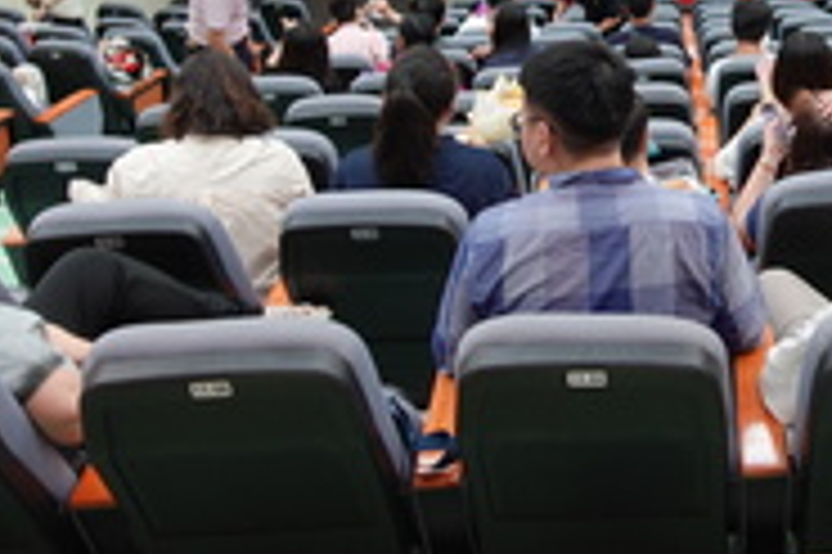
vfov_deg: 24.5
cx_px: 747
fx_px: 1201
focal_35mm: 52
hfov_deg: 35.9
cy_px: -29
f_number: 2.2
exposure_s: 1/30
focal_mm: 9.4
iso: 125
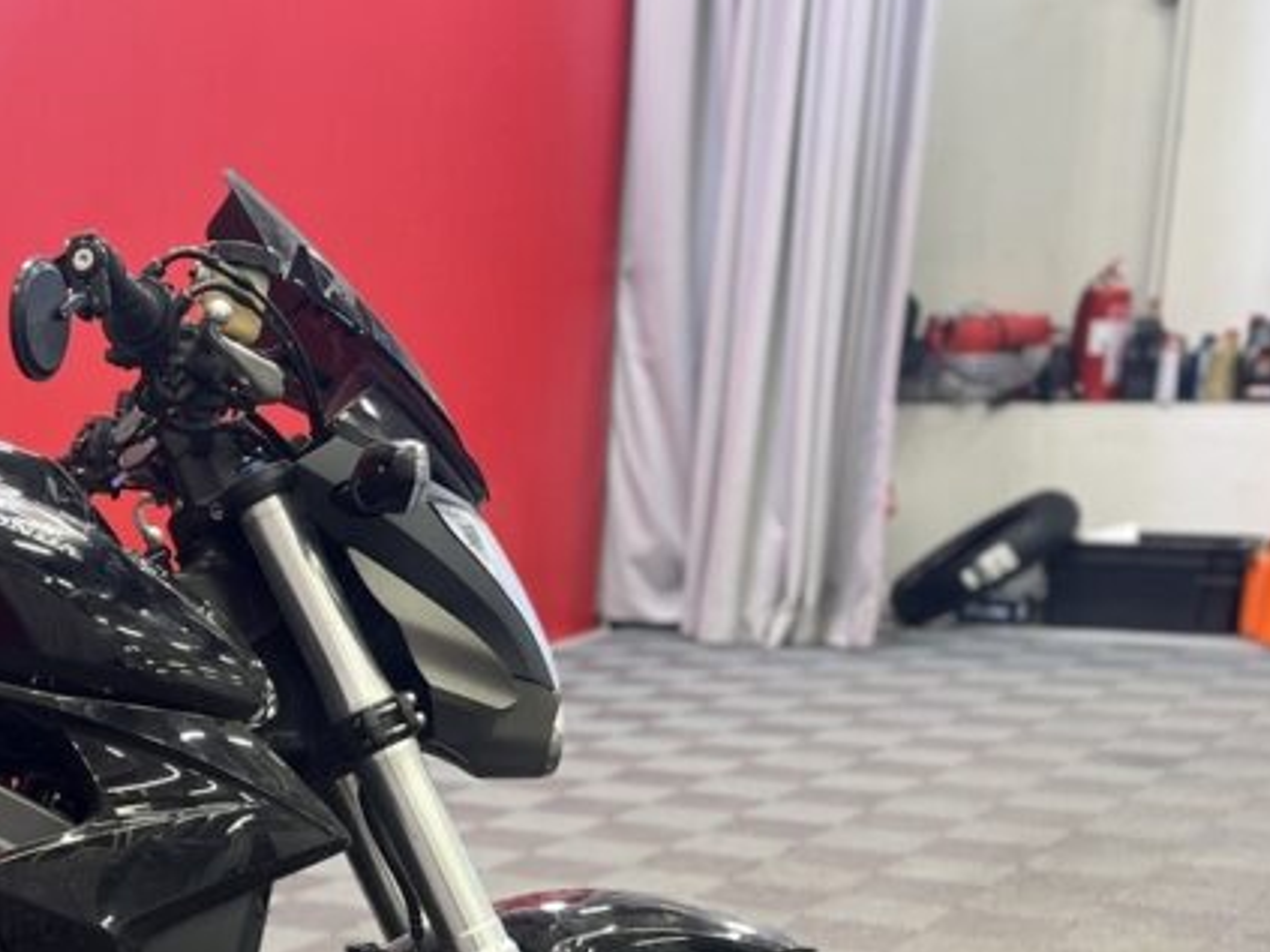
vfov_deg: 22.5
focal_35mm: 63
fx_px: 2311
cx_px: -204
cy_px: 910
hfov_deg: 27.5
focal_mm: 5.1
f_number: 1.6
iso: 100
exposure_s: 1/50
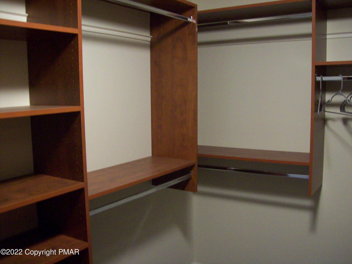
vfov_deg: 39.7
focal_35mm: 36
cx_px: 176
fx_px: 366
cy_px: 132
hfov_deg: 51.4
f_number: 2.7
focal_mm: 6
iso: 200
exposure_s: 1/8
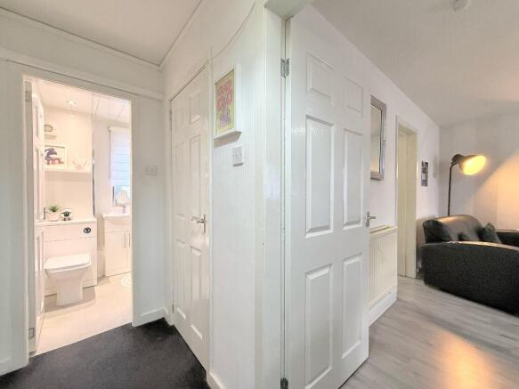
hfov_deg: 102.1
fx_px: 210
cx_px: 260
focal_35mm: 14
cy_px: 194
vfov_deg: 85.7
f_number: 2.2
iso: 320
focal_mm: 2.22
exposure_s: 1/100
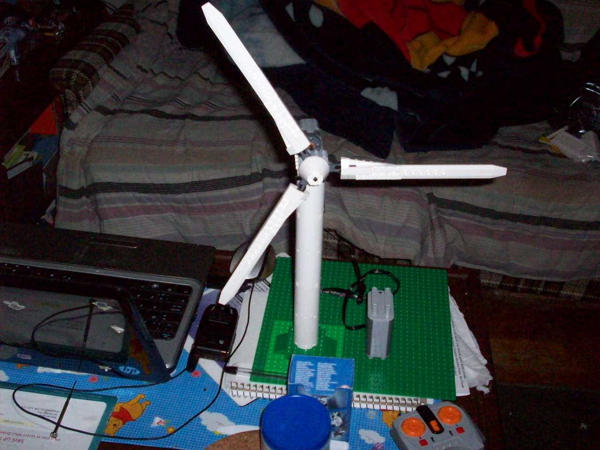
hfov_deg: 41.2
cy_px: 225
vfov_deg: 31.5
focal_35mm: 46
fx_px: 797
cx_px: 300
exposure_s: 1/144
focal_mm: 7.6
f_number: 3.1
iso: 400
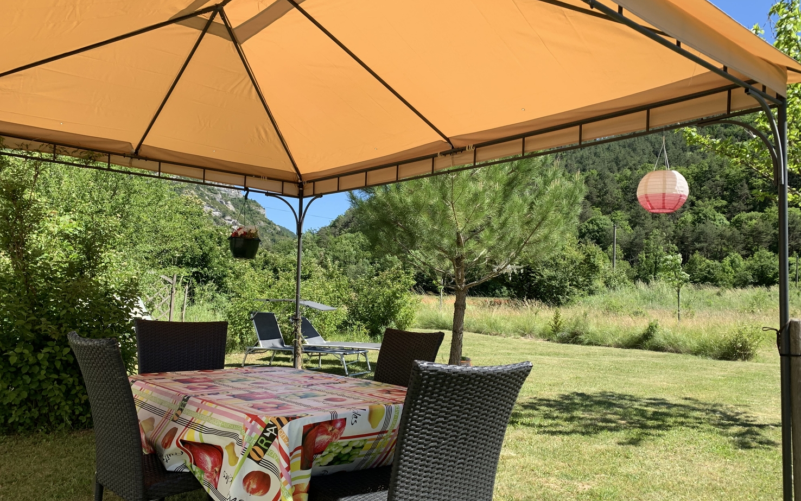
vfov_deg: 44.4
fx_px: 611
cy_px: 287
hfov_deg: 66.5
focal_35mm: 28
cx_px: 400
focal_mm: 4.25
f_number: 1.8
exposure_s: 1/894
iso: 25
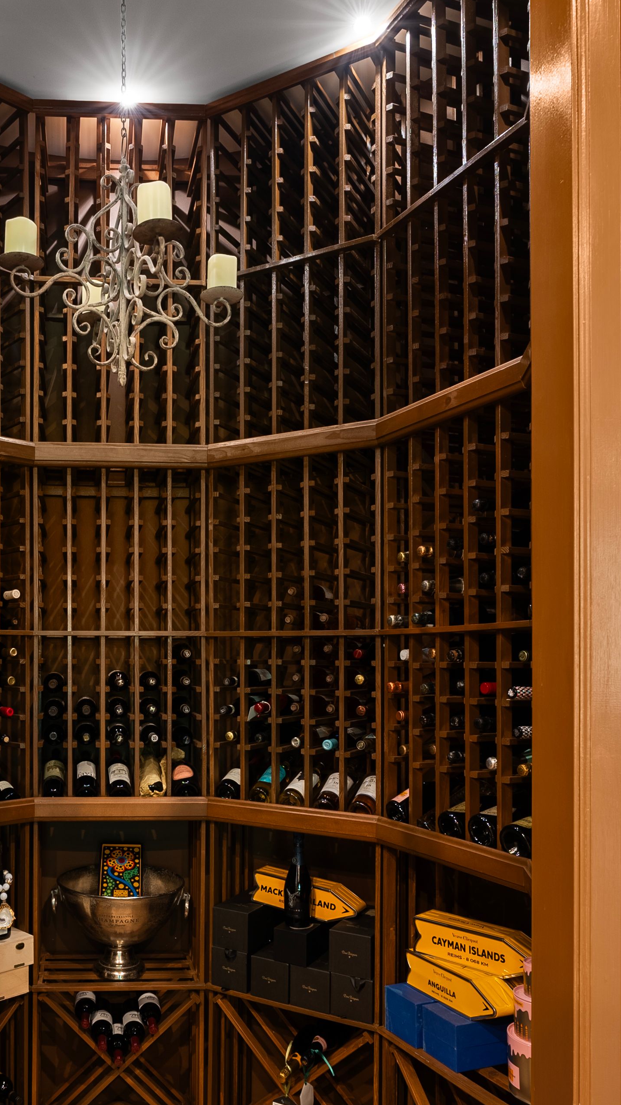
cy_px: 653
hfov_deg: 40.1
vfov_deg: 67.4
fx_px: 820
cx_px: 142
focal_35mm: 28
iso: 200
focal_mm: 16
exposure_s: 3.2
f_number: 8
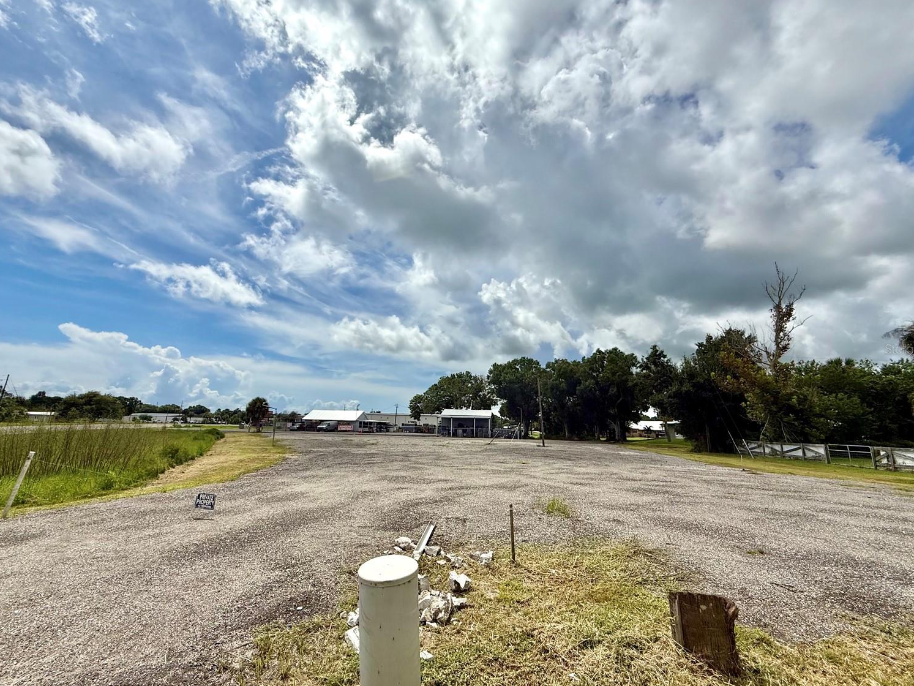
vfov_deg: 81.7
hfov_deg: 98.2
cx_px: 453
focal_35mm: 15
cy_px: 349
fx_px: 396
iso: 50
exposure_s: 1/6173
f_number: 2.2
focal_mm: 2.22
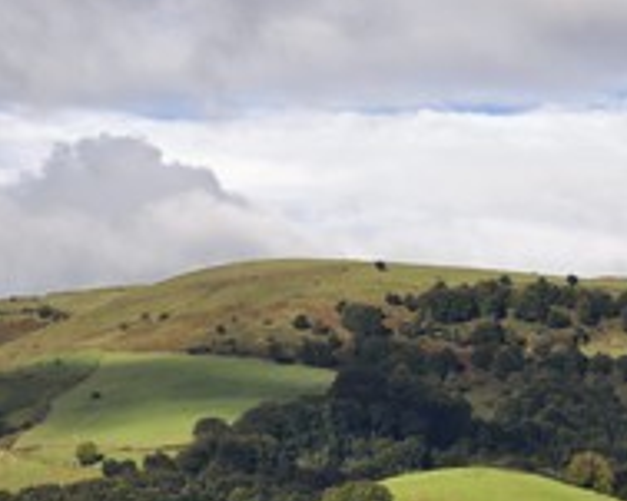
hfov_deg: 8.3
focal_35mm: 234
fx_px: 4340
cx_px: 265
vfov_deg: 6.6
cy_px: 421
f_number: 16
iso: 400
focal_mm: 112
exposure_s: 1/250
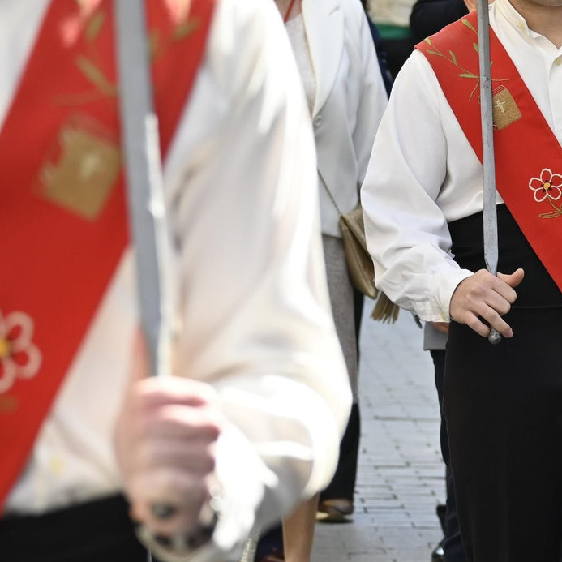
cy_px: 208
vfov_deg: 7.0
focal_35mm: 250
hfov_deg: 7.0
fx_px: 4592
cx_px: 559
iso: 320
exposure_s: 1/400
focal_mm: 85
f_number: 5.6
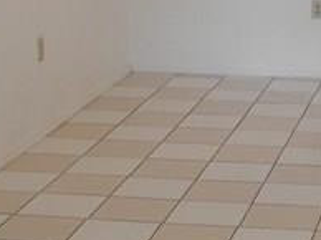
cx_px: 298
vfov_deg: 11.2
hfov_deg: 14.8
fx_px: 1223
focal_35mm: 132
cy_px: 38
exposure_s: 1/30
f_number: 3.1
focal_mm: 4.5
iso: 125
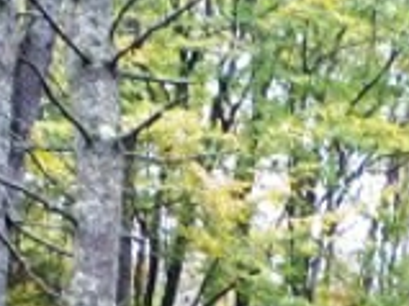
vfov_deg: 8.5
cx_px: 360
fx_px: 1783
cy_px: 854
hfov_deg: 13.0
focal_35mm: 151
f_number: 2.8
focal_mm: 3.61
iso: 175
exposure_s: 1/50
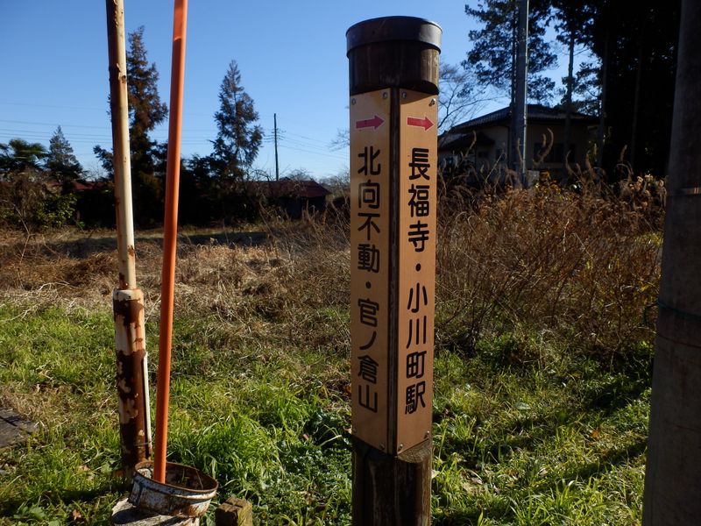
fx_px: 486
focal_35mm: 24
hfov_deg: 71.6
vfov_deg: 56.8
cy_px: 263
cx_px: 350
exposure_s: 1/160
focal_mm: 4.2
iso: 80
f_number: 7.9
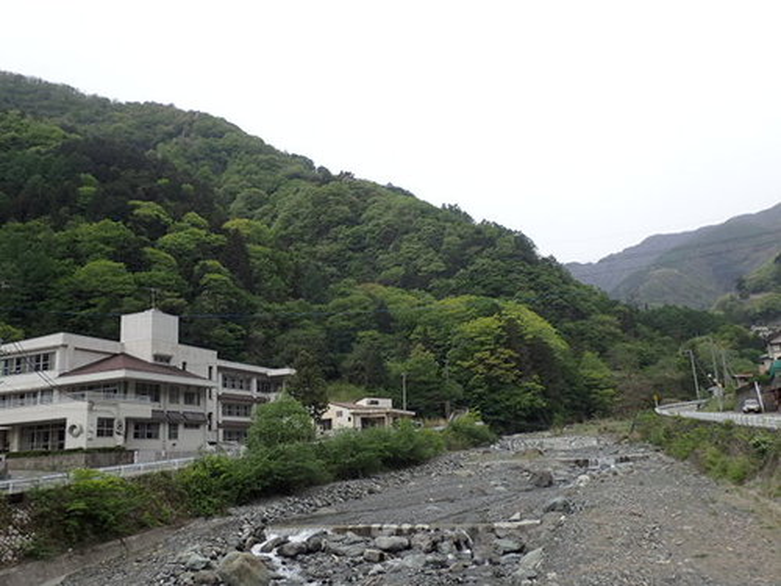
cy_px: 293
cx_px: 390
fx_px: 677
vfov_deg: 46.8
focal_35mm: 30
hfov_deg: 60.0
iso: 100
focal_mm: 5.5
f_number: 3.2
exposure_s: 1/800
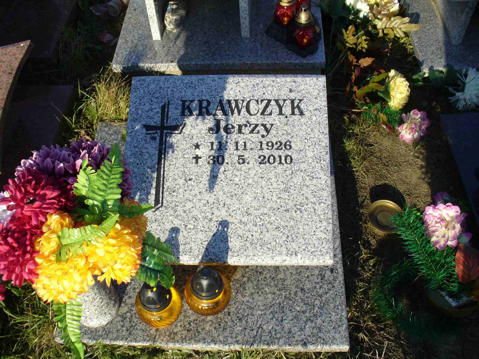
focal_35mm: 37
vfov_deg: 38.7
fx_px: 512
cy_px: 180
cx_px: 240
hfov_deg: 50.1
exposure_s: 1/200
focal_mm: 6.1
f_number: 5.6
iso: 80
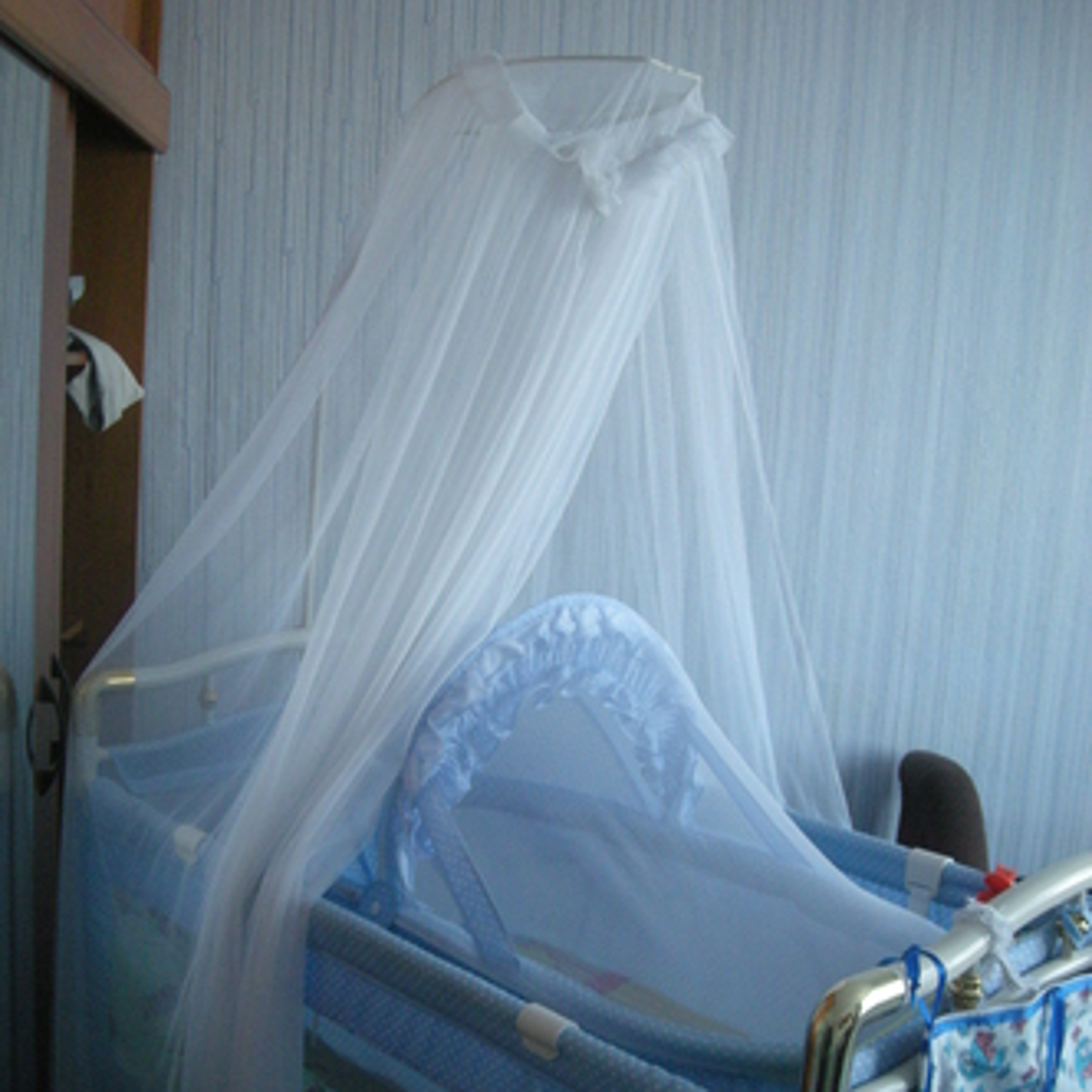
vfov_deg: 39.7
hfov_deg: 40.0
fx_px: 1499
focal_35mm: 42
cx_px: 546
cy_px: 697
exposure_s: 1/55.7
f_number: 2.8
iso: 322
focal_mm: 5.7
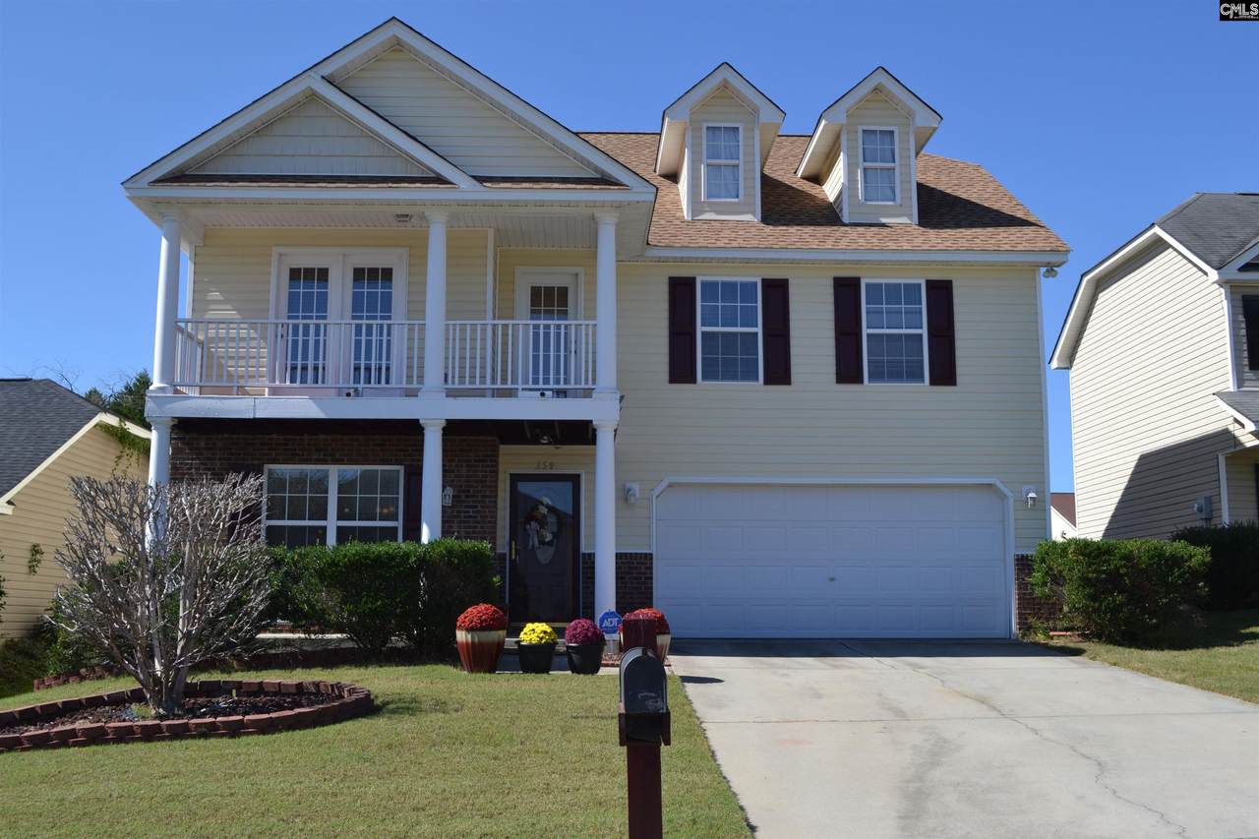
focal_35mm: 36
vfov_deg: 36.9
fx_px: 1259
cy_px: 420
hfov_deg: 53.1
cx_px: 630
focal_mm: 24
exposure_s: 1/200
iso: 100
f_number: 7.1
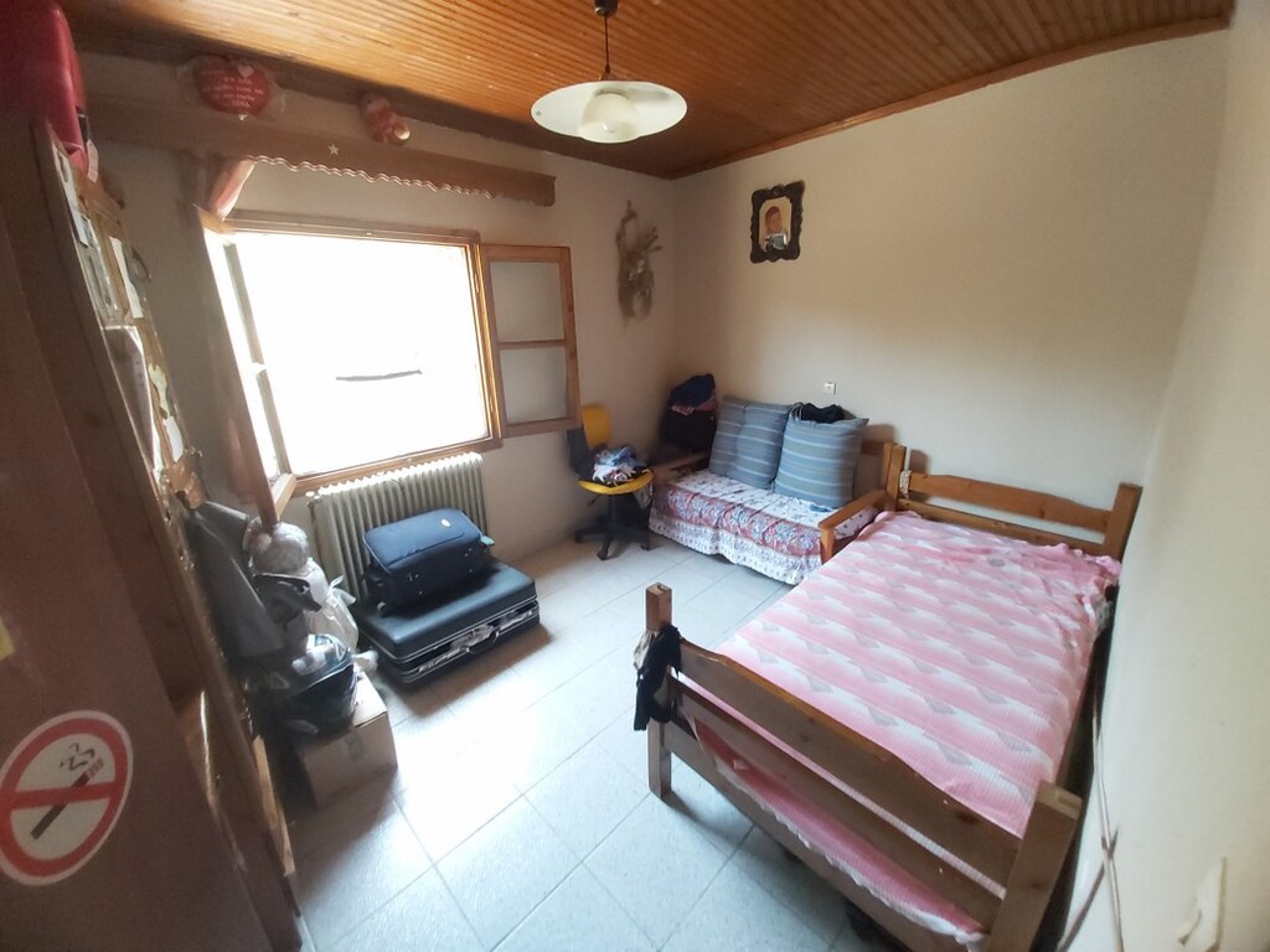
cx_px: 635
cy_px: 476
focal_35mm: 12
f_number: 2.2
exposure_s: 1/25
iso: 200
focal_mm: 1.42
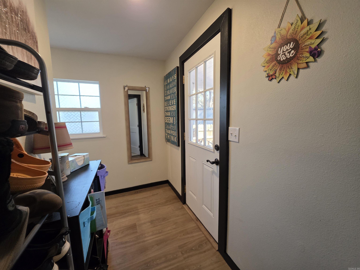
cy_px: 135
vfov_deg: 89.9
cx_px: 180
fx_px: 135
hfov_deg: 106.2
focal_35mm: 13
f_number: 1.9
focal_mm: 2.2
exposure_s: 1/120
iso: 200
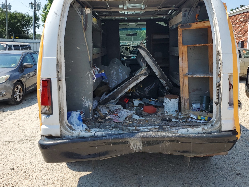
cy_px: 75
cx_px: 134
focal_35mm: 34
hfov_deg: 53.9
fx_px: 245
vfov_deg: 41.6
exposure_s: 1/2500
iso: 50
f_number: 1.5
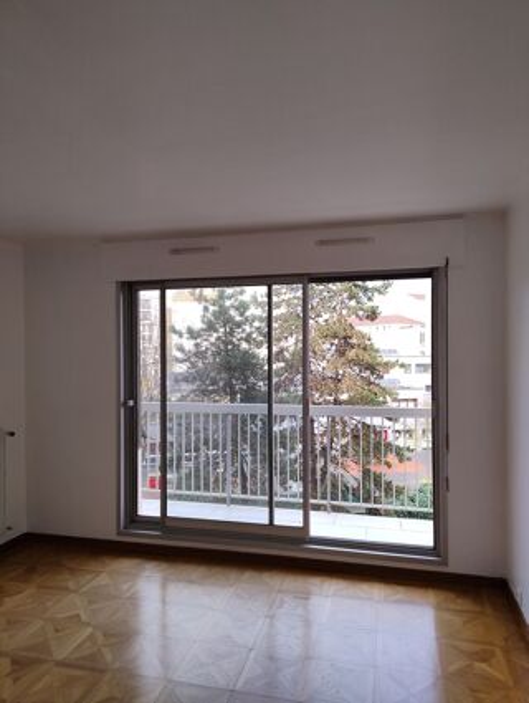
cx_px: 264
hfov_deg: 56.9
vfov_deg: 71.5
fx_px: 488
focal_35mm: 24
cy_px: 352
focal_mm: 5.56
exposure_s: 1/119
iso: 100
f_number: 1.8
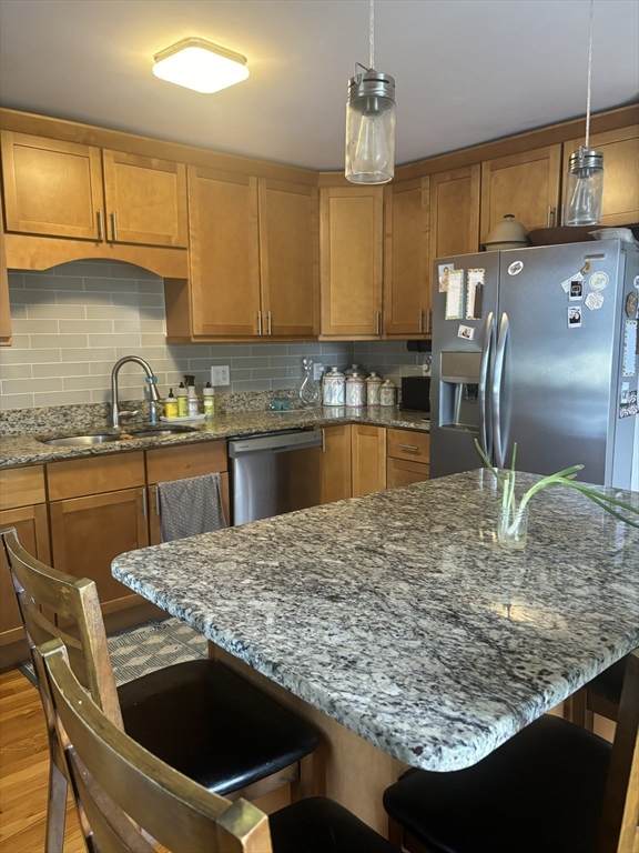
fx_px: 640
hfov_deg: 53.1
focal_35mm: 26
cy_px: 426
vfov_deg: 67.3
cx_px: 320
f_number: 1.6
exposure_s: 1/60
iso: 250
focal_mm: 5.96
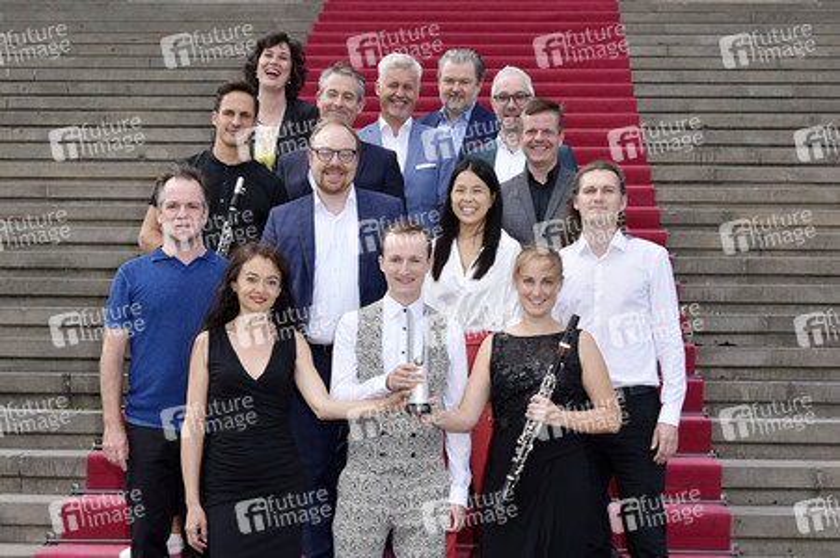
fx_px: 1446
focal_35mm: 62
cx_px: 420
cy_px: 279
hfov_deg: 32.4
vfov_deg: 21.9
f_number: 10
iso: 200
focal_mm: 62
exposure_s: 1/100
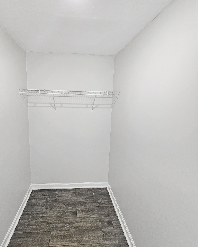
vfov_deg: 93.0
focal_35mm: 16
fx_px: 117
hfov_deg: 79.8
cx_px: 83
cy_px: 117
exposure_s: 1/60
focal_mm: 2.2
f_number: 2.2
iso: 160
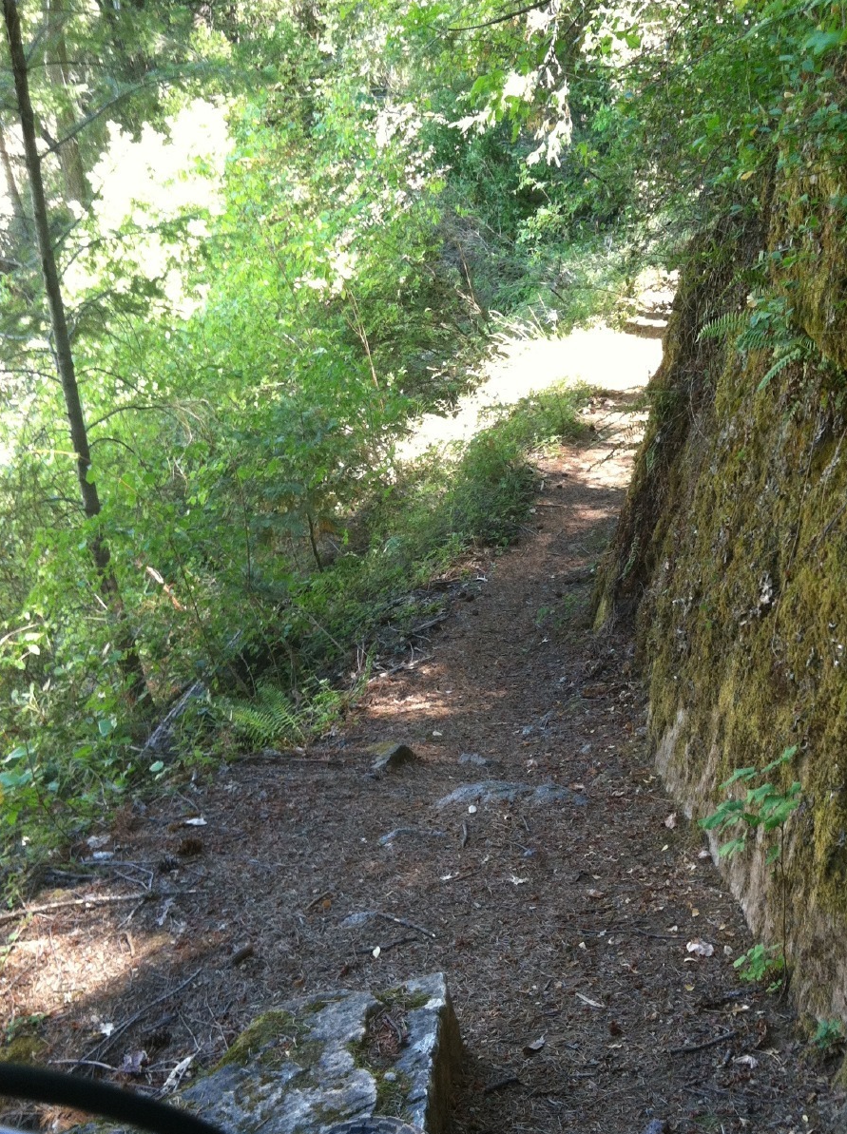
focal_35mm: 44
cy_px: 652
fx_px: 1439
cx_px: 516
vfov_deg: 42.9
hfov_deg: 32.7
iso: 100
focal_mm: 3.85
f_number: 2.8
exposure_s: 1/30
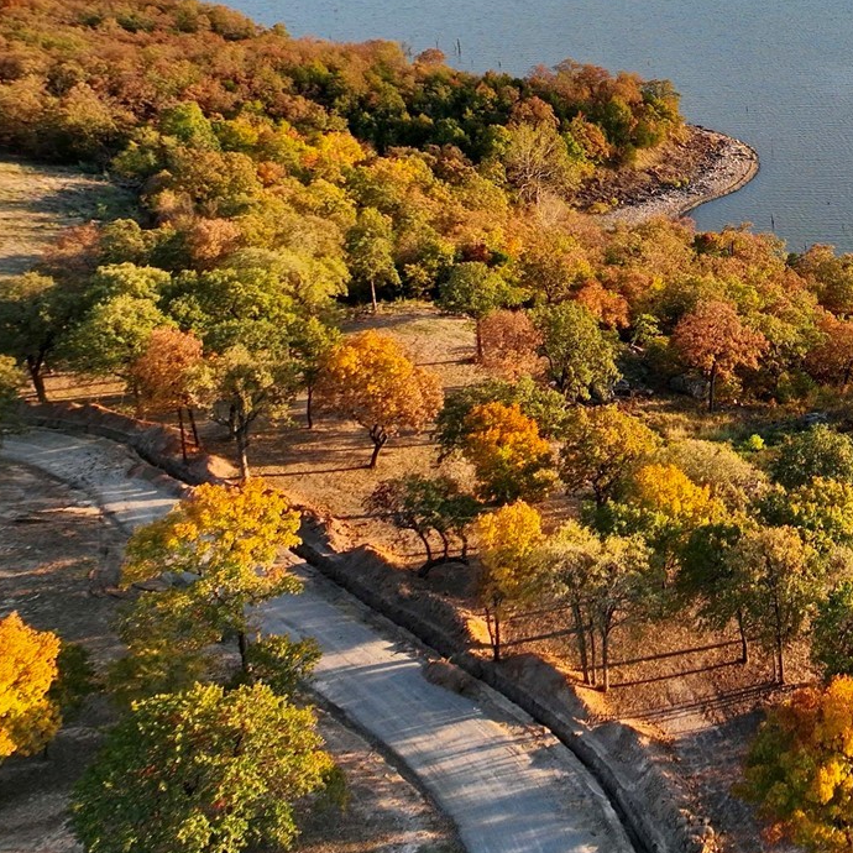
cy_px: 225
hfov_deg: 26.4
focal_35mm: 59
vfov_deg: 28.7
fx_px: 1645
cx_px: 978
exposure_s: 1/800
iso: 300
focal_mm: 12.29
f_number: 2.8
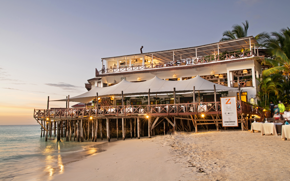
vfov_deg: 40.6
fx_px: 245
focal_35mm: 31
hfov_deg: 61.2
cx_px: 145
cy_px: 93
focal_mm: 30
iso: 200
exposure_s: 1/4
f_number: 13
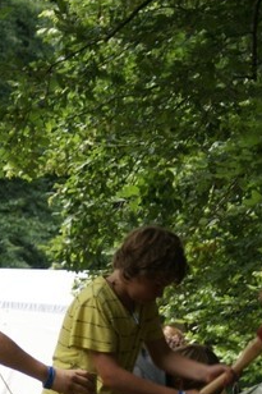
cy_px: 349
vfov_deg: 8.8
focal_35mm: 234
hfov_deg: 5.9
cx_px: 88
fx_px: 2557
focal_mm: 60
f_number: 5.6
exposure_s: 1/200
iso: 125
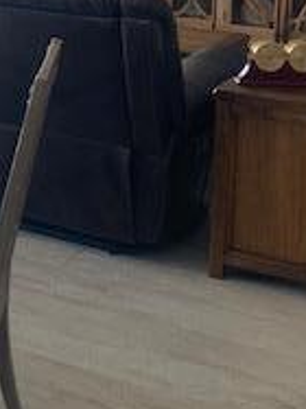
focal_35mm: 89
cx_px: -92
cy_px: -20
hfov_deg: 15.8
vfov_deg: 21.1
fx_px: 1050
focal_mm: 4.25
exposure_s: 1/120
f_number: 1.8
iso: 25
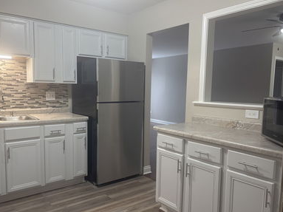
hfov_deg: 61.5
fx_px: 237
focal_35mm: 29
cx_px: 127
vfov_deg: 48.2
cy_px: 112
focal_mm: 5.96
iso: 125
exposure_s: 1/59
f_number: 1.6
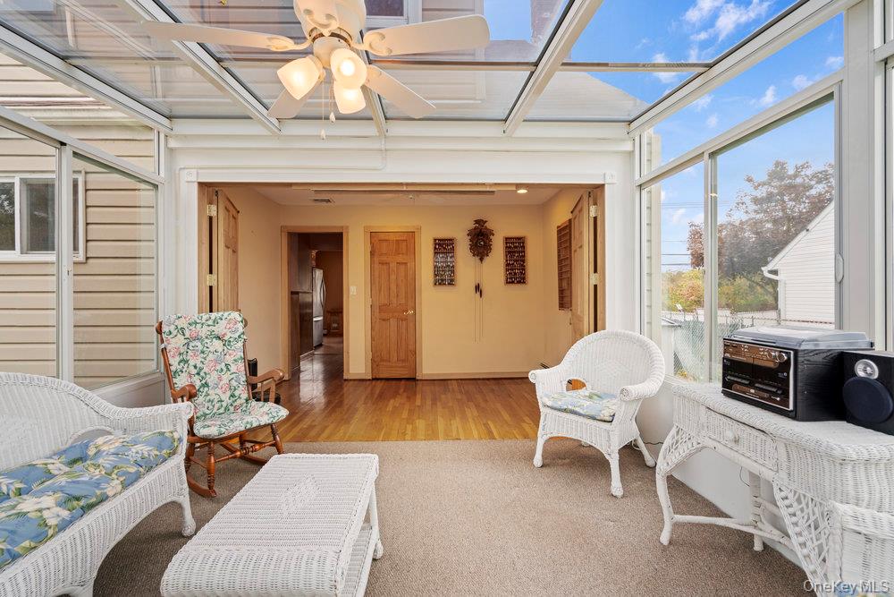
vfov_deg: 73.8
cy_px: 298
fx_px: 397
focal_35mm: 16
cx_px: 447
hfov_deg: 96.7
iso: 250
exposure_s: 1/80
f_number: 7.1
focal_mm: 16
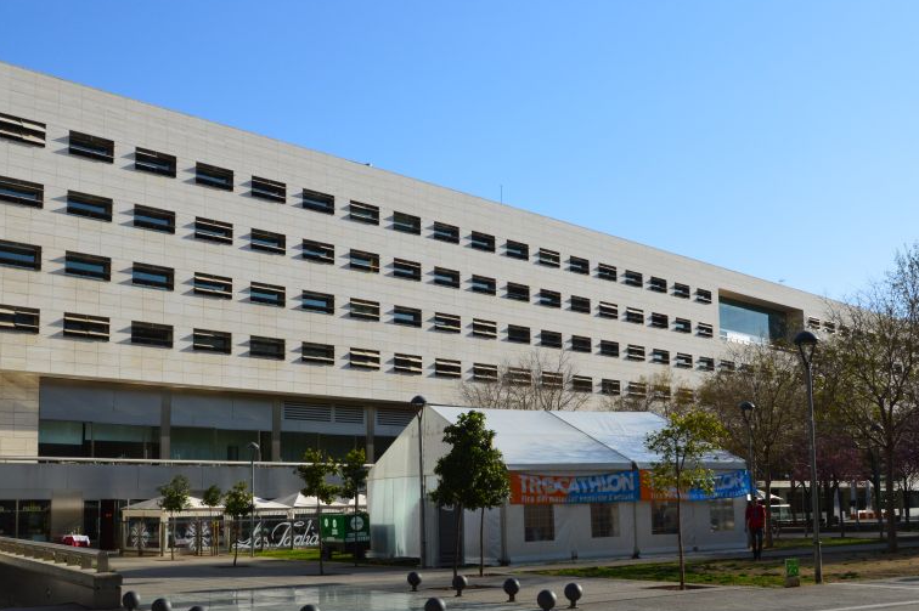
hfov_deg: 45.8
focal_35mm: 43
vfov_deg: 31.3
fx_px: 1089
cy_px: 377
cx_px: 481
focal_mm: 21
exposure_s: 1/400
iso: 400
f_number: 11
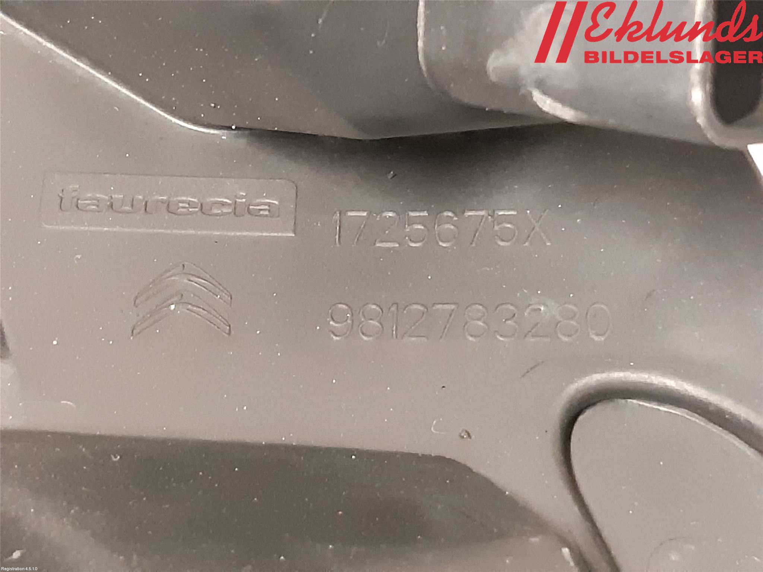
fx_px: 573
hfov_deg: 67.3
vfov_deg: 53.1
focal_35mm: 26
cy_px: 286
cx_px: 382
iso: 640
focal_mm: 3.93
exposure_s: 1/20
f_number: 1.7
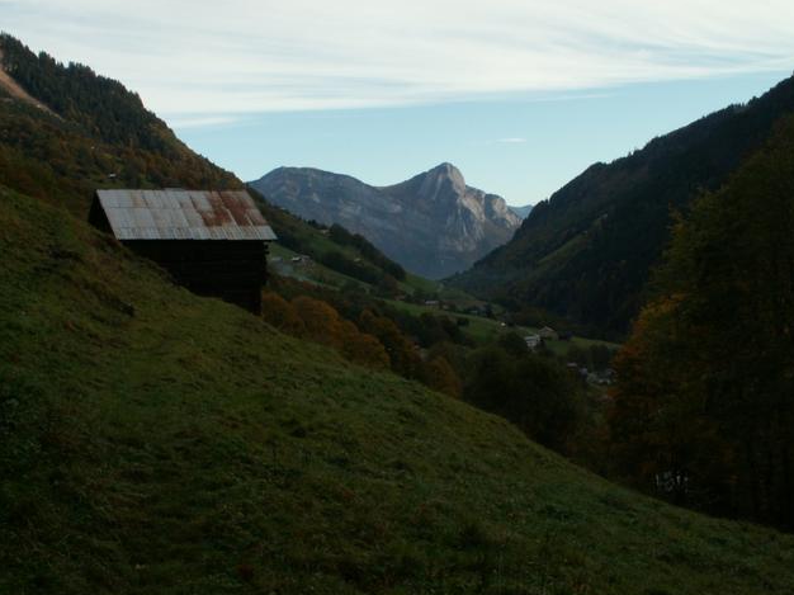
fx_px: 1032
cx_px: 405
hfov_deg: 42.1
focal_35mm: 45
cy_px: 301
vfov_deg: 32.2
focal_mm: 7.23
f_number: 8
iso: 50
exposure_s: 1/80
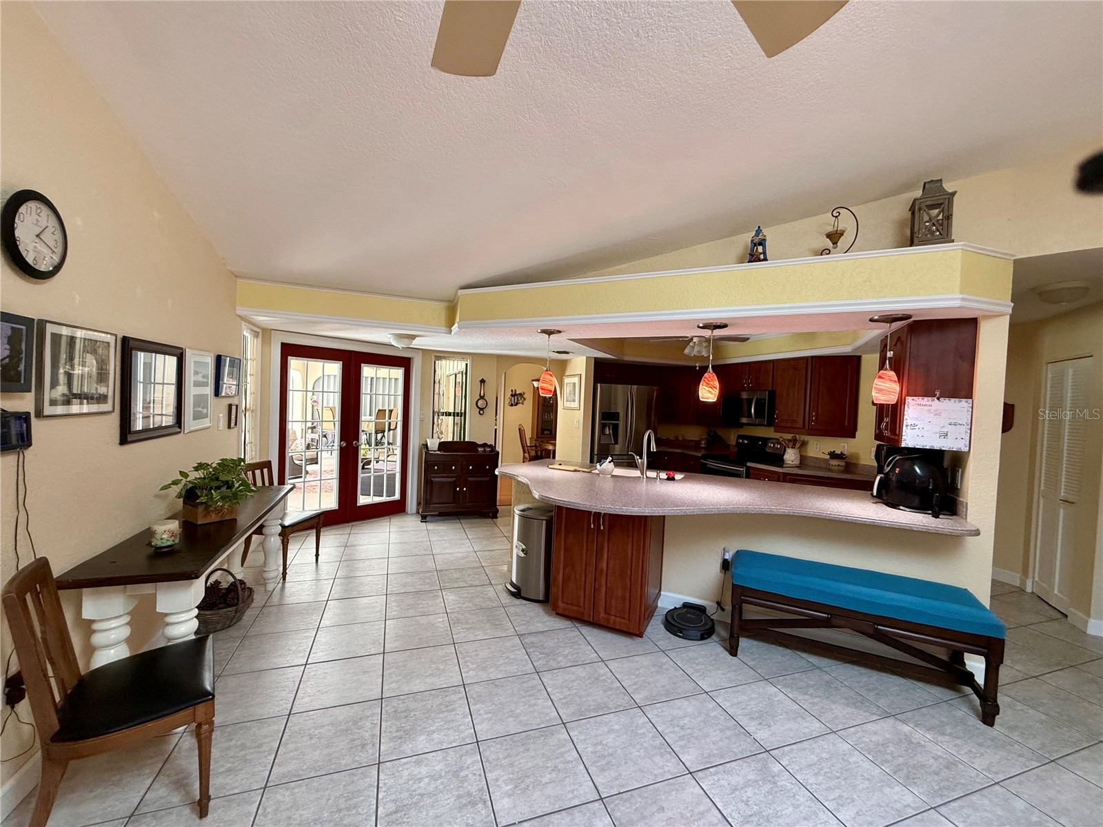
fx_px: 446
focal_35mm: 14
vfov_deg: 85.7
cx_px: 552
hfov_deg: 102.1
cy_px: 414
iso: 250
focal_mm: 2.22
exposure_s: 1/99
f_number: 2.2
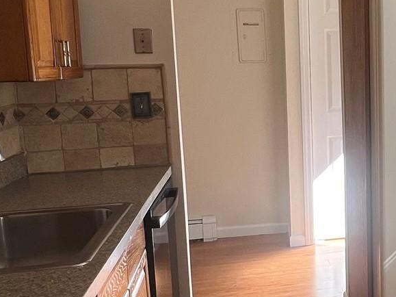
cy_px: 136
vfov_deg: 31.5
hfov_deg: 36.3
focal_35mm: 46
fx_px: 526
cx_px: 412
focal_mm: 1.57
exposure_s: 1/99
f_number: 1.8
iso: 32
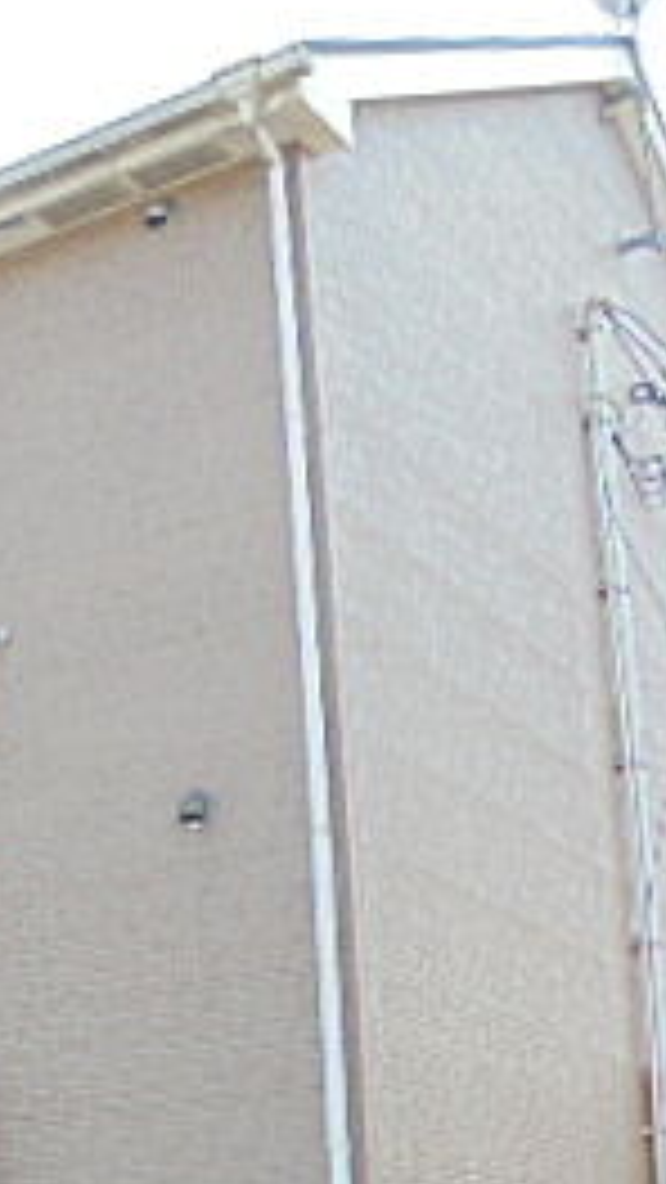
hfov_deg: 16.0
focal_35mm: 69
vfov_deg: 29.6
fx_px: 2166
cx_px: -338
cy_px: 1017
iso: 100
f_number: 3.5
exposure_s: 1/160
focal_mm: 4.6
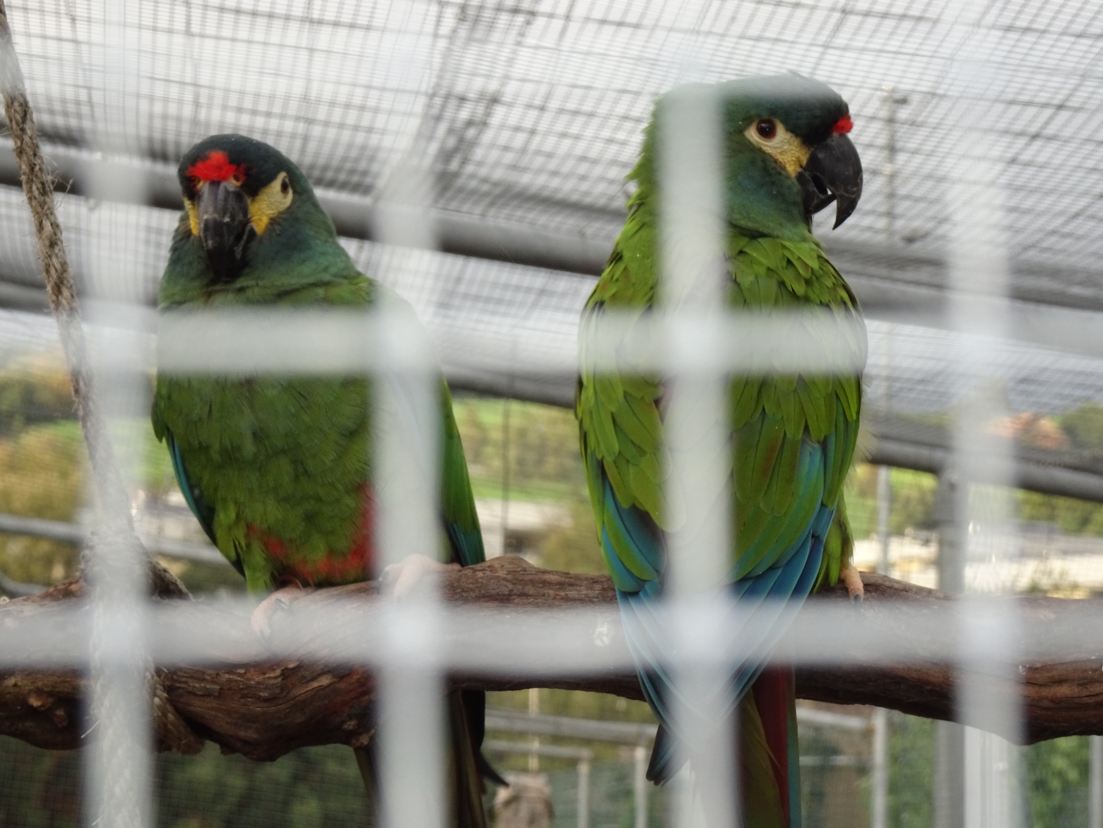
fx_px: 3792
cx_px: 552
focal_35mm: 119
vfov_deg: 12.5
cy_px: 414
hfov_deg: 16.6
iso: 200
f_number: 5.6
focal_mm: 20.29
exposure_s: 1/125
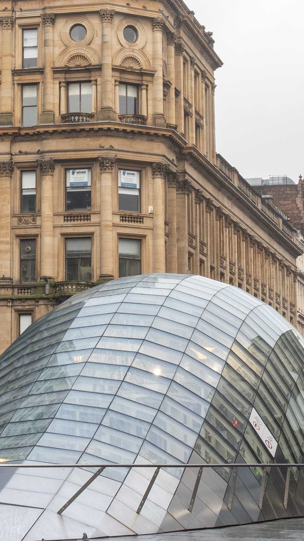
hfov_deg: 10.6
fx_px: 1642
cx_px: 69
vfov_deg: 18.6
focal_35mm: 115
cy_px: 142
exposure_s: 1/320
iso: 1000
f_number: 9
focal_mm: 25
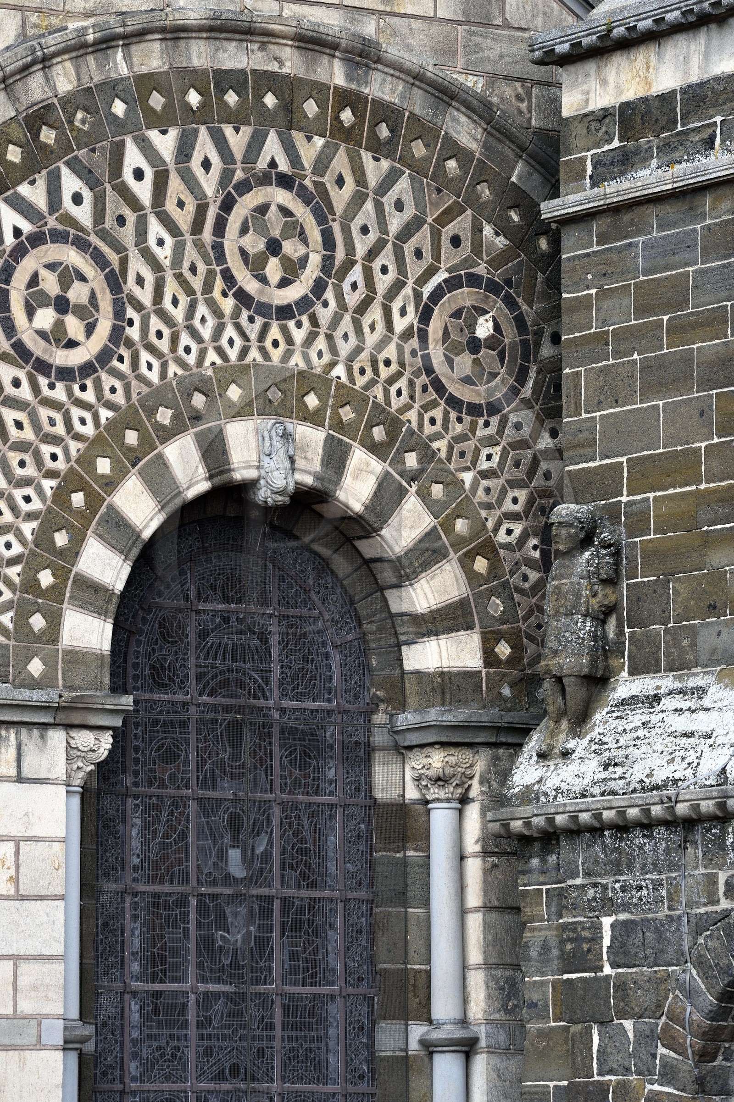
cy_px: 551
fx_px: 6121
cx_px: 367
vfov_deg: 10.3
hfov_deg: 6.9
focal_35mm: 200
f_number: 5.6
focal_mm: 200
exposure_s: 1/250
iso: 200
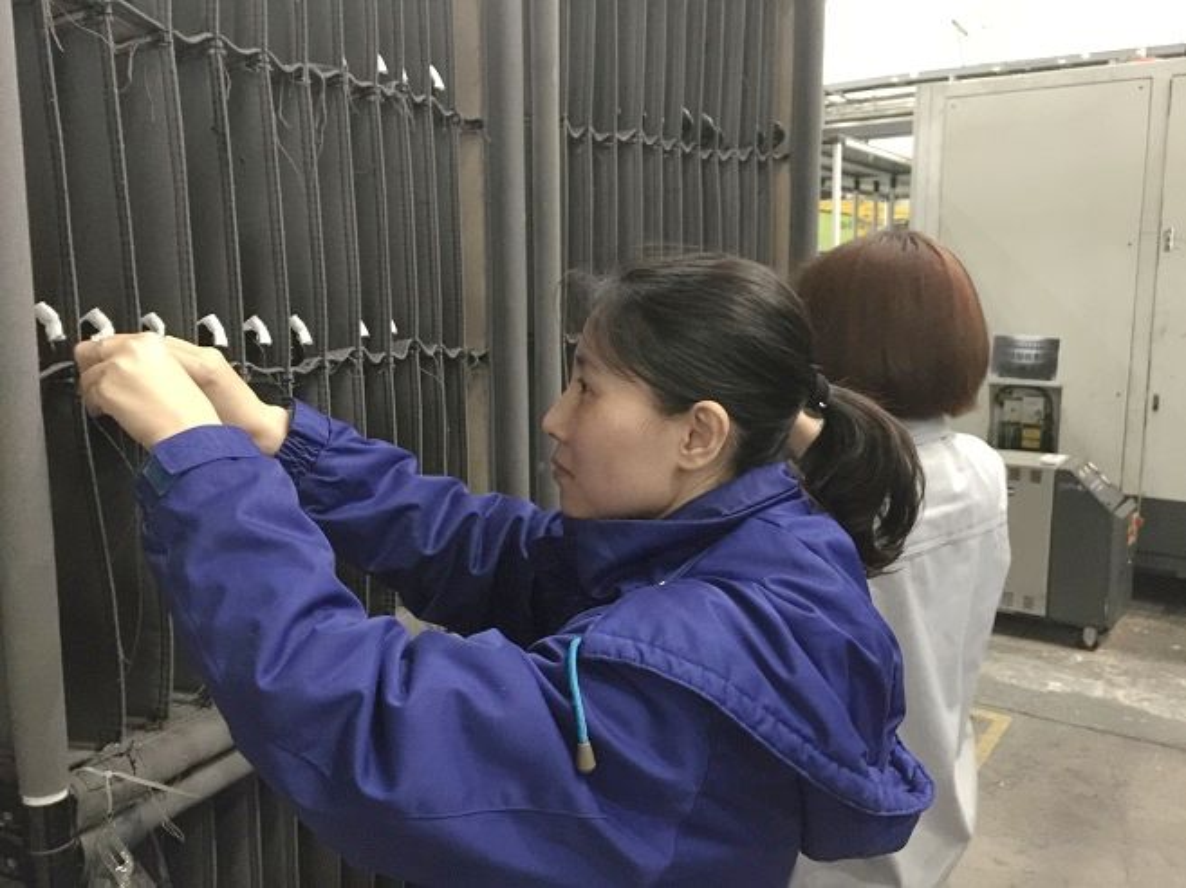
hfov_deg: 61.7
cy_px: 444
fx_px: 993
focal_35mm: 29
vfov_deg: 48.2
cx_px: 593
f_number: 2.2
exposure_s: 1/4
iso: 250
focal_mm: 4.15
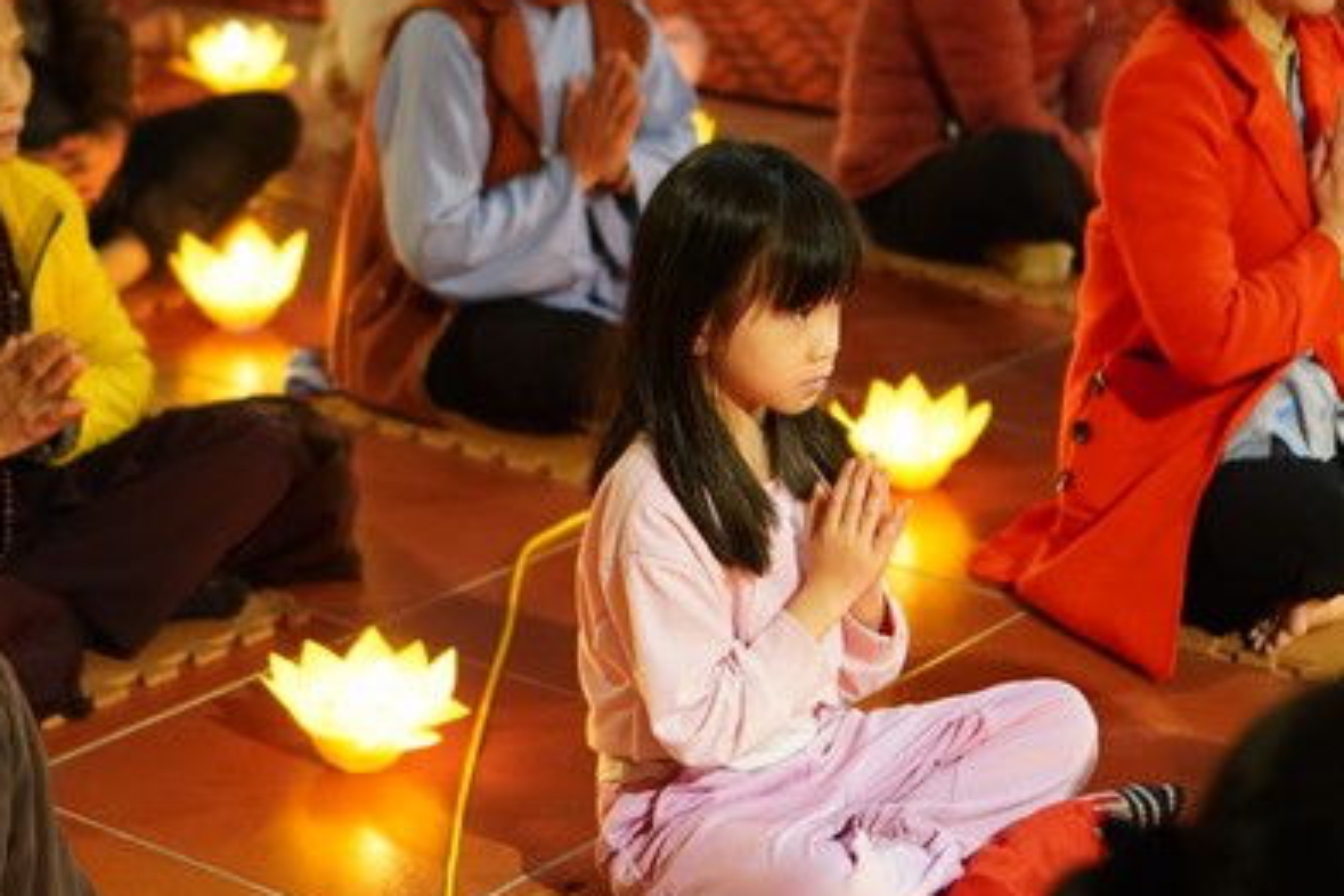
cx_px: 667
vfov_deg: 15.7
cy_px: 364
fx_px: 3241
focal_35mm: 87
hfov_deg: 23.4
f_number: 1.8
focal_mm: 35
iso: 1600
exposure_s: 1/50
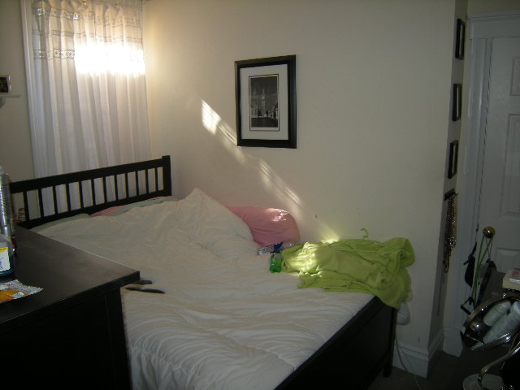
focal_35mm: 28
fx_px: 421
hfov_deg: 63.4
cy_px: 195
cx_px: 260
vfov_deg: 49.7
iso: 64
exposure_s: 1/56.7
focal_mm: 4.7
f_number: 2.8
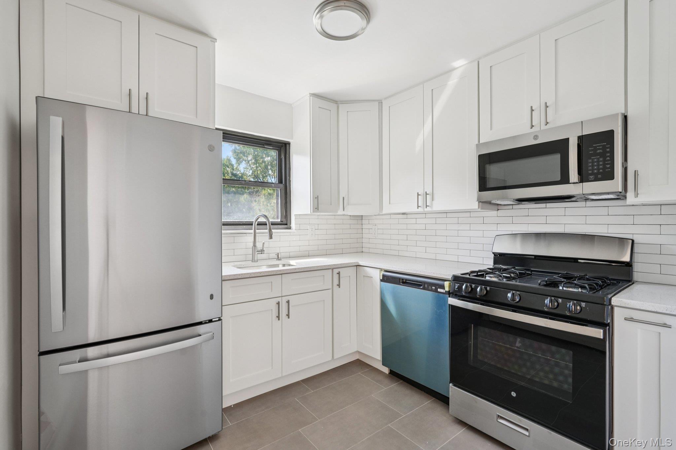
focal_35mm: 16
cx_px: 338
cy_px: 225
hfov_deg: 96.7
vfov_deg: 73.7
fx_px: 300
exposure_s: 1/30
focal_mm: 16
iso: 400
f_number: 8
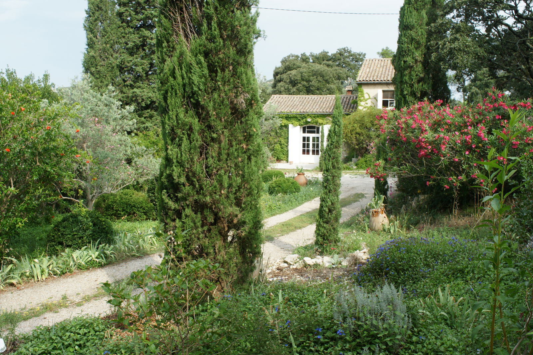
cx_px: 266
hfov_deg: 61.9
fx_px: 444
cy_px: 178
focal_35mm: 30
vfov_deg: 43.6
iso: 200
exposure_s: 1/200
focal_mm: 20
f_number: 9
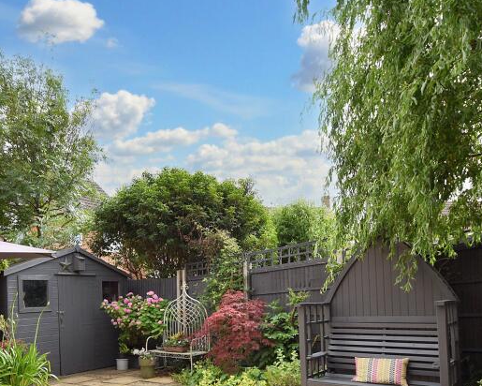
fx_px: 399
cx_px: 208
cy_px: 284
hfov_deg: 62.0
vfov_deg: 49.7
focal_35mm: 28
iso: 200
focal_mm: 10
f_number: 7.1
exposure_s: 1/250
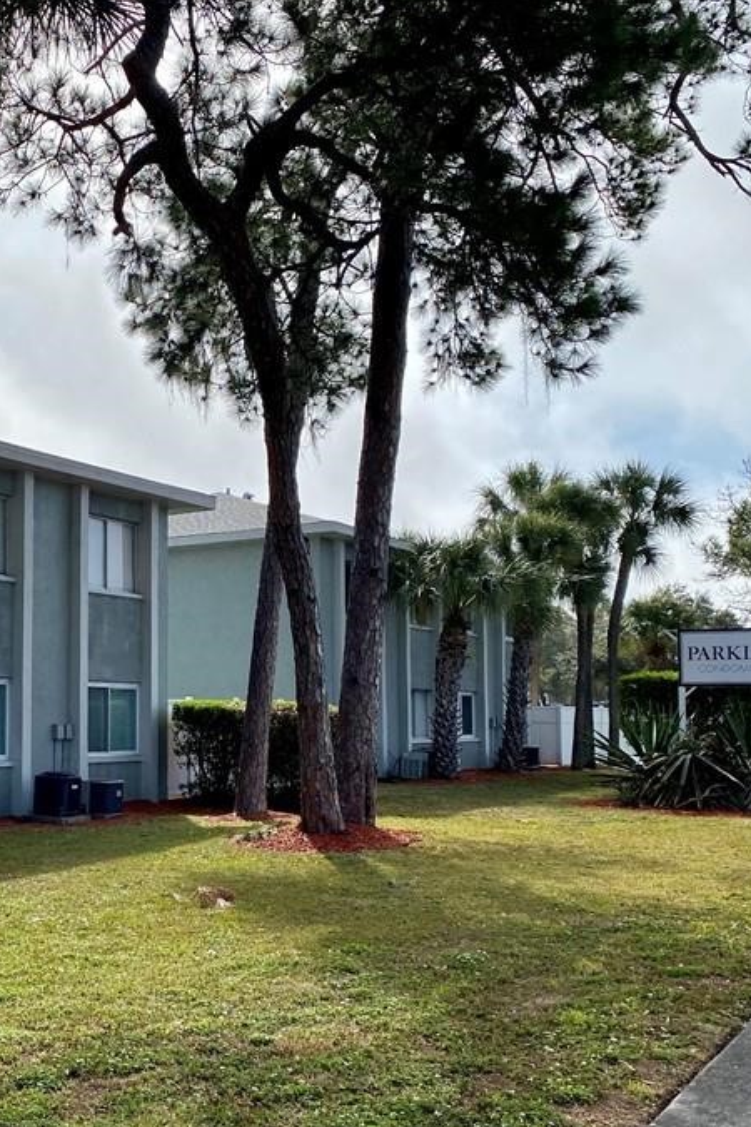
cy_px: 633
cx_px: 102
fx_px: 1283
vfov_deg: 47.3
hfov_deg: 31.4
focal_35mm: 41
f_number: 1.8
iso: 32
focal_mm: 4.25
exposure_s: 1/4608
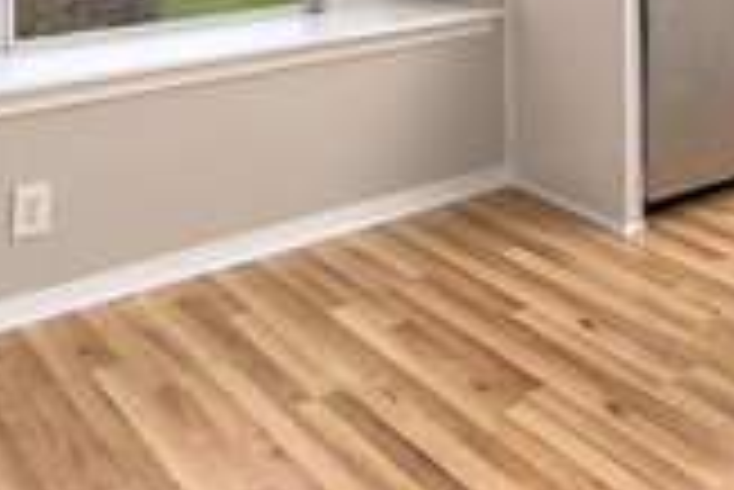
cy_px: -196
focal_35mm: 55
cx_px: 684
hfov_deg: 33.9
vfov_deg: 21.6
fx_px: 1122
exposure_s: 1/125
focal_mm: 14
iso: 400
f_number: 7.1
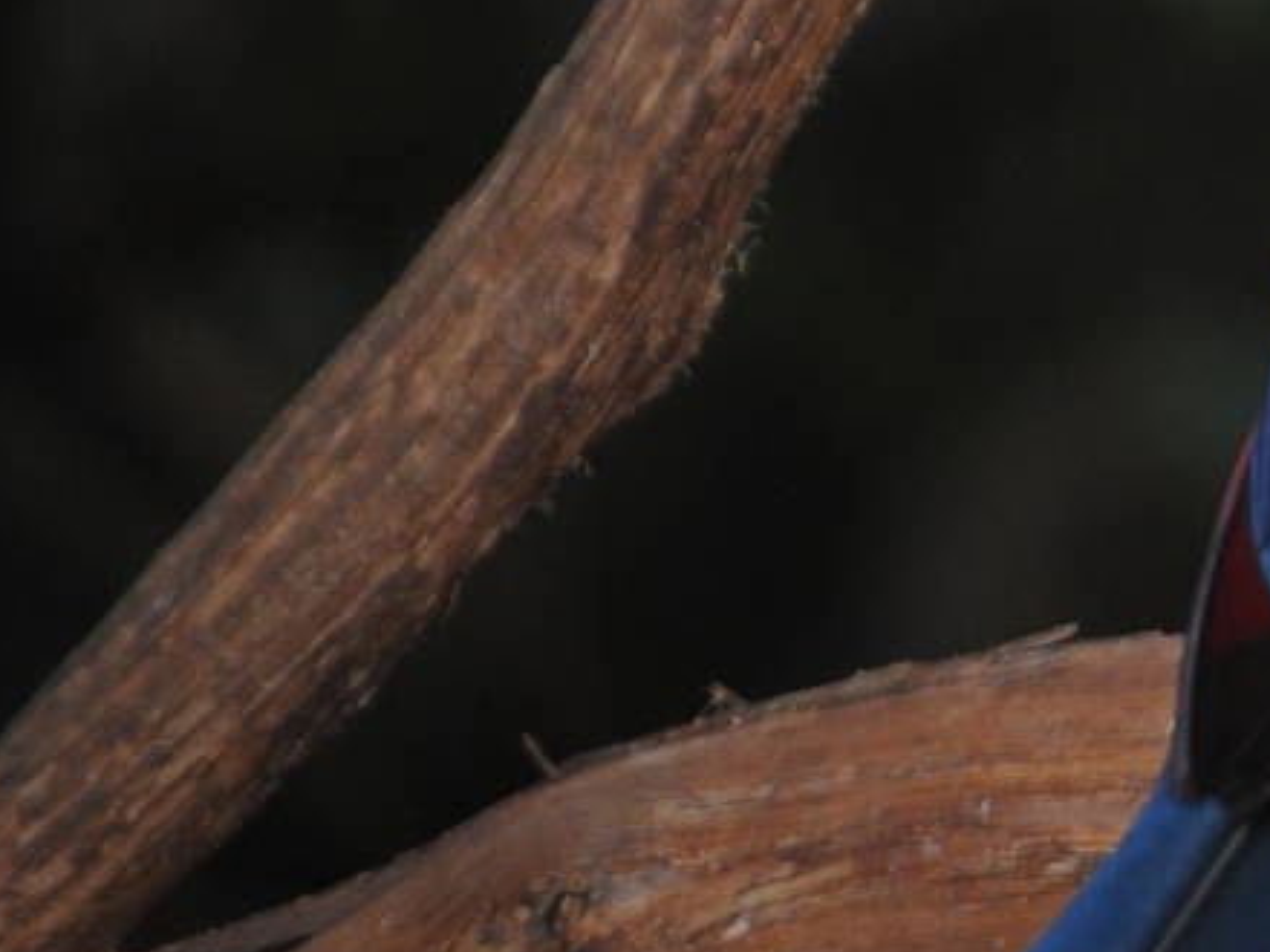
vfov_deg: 2.7
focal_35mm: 552
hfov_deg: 3.6
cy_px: -307
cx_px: 2274
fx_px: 20243
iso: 200
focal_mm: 105
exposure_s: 1/60
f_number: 4.5
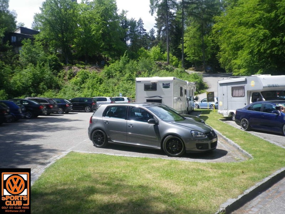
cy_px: 107
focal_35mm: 35
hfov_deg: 52.6
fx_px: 288
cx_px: 142
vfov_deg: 40.7
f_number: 3.9
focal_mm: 6.4
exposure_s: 1/400
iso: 80
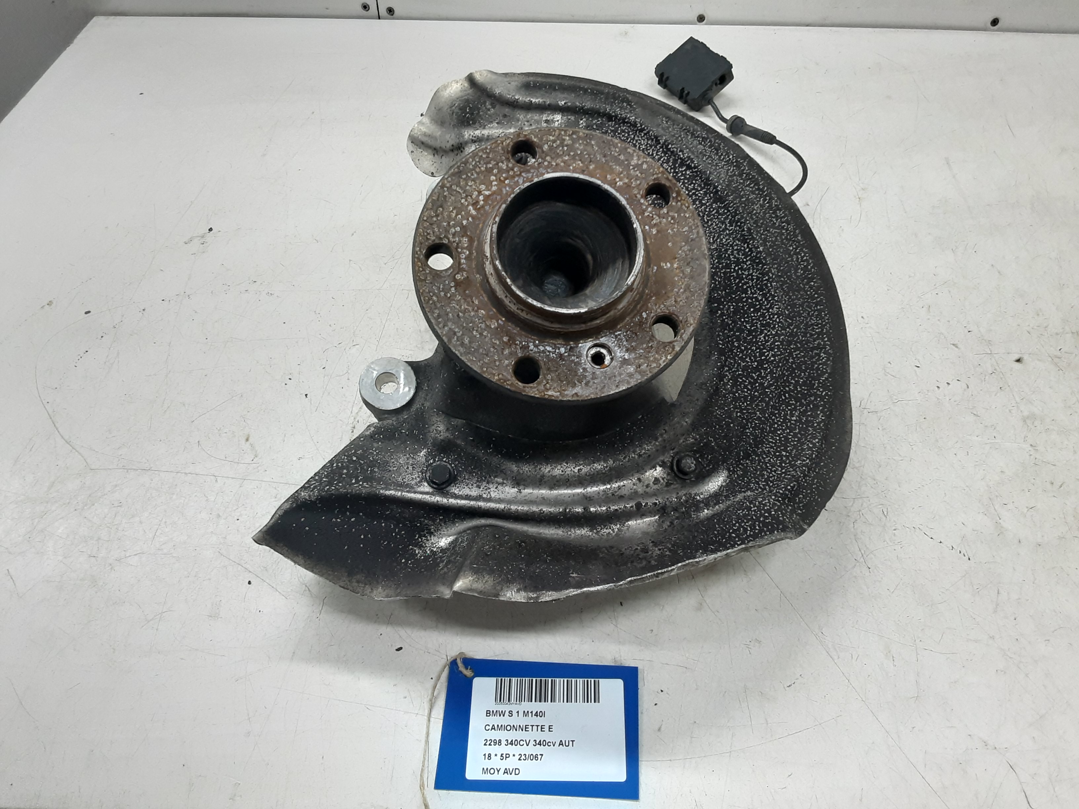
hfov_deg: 65.3
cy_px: 404
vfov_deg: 51.4
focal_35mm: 27
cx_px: 540
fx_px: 842
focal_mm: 2.91
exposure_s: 1/50
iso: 100
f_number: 1.9
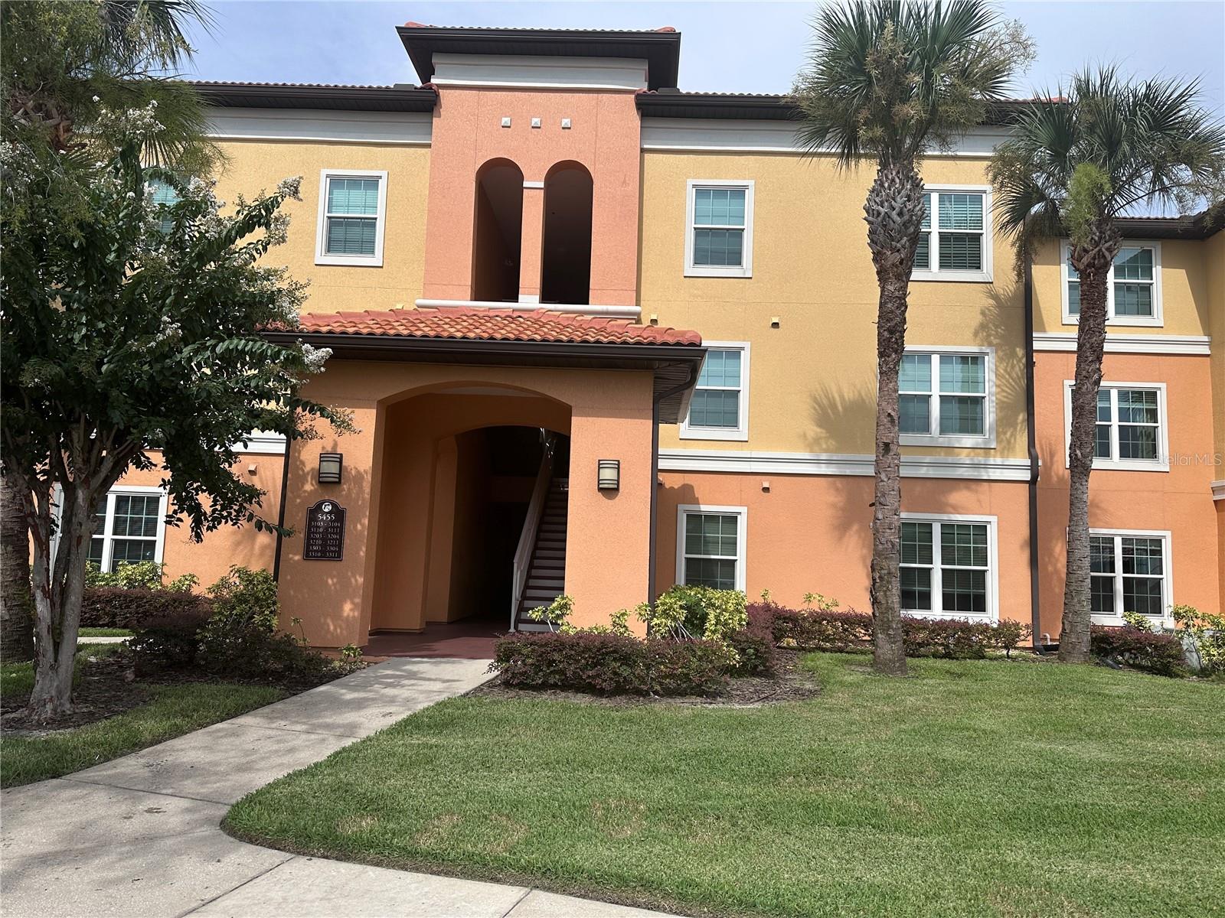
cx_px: 612
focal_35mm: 24
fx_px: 849
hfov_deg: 71.6
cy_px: 459
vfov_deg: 56.8
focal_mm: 6.86
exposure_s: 1/5525
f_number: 1.78
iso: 80
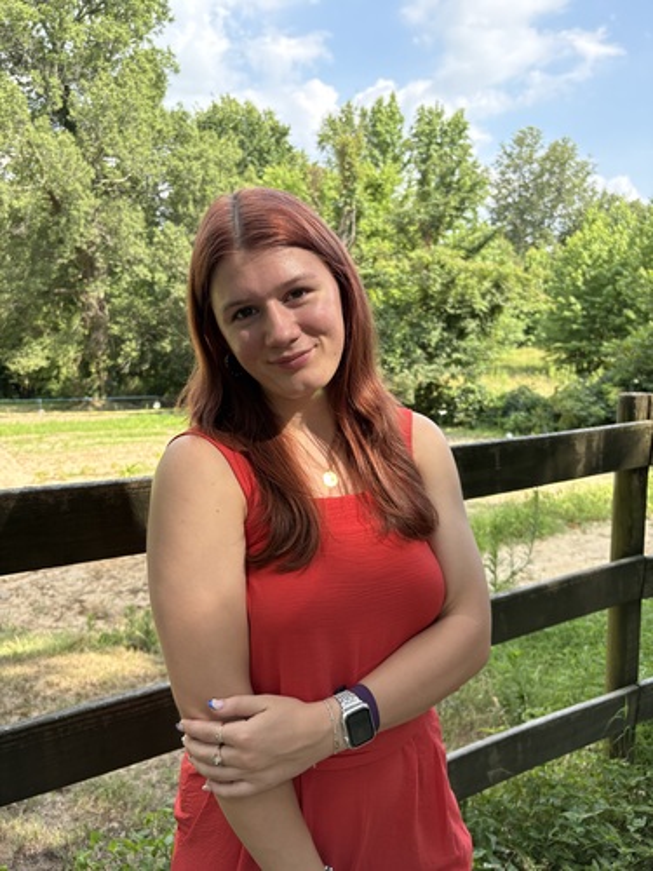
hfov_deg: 53.1
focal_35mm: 26
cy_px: 436
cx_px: 326
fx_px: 654
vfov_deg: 67.3
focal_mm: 5.96
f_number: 1.6
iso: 64
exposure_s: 1/701
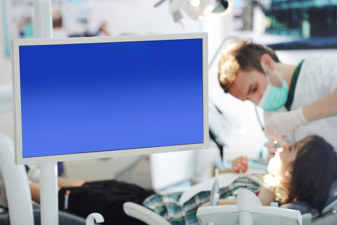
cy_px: 112
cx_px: 168
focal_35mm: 135
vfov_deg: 10.2
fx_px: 1264
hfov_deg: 15.2
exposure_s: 1/100
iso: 250
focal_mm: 135
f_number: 2.8
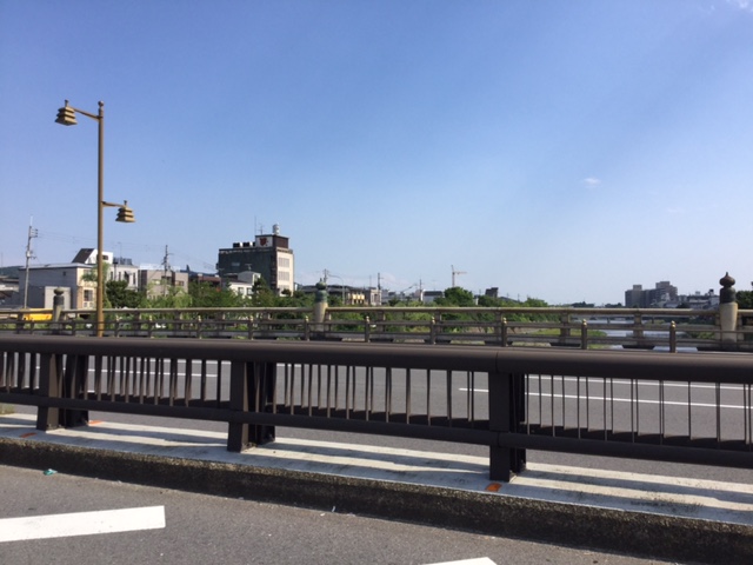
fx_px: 674
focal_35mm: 31
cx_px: 376
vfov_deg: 45.4
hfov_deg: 58.4
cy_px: 282
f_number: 2.4
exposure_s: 1/1274
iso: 25
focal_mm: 3.3
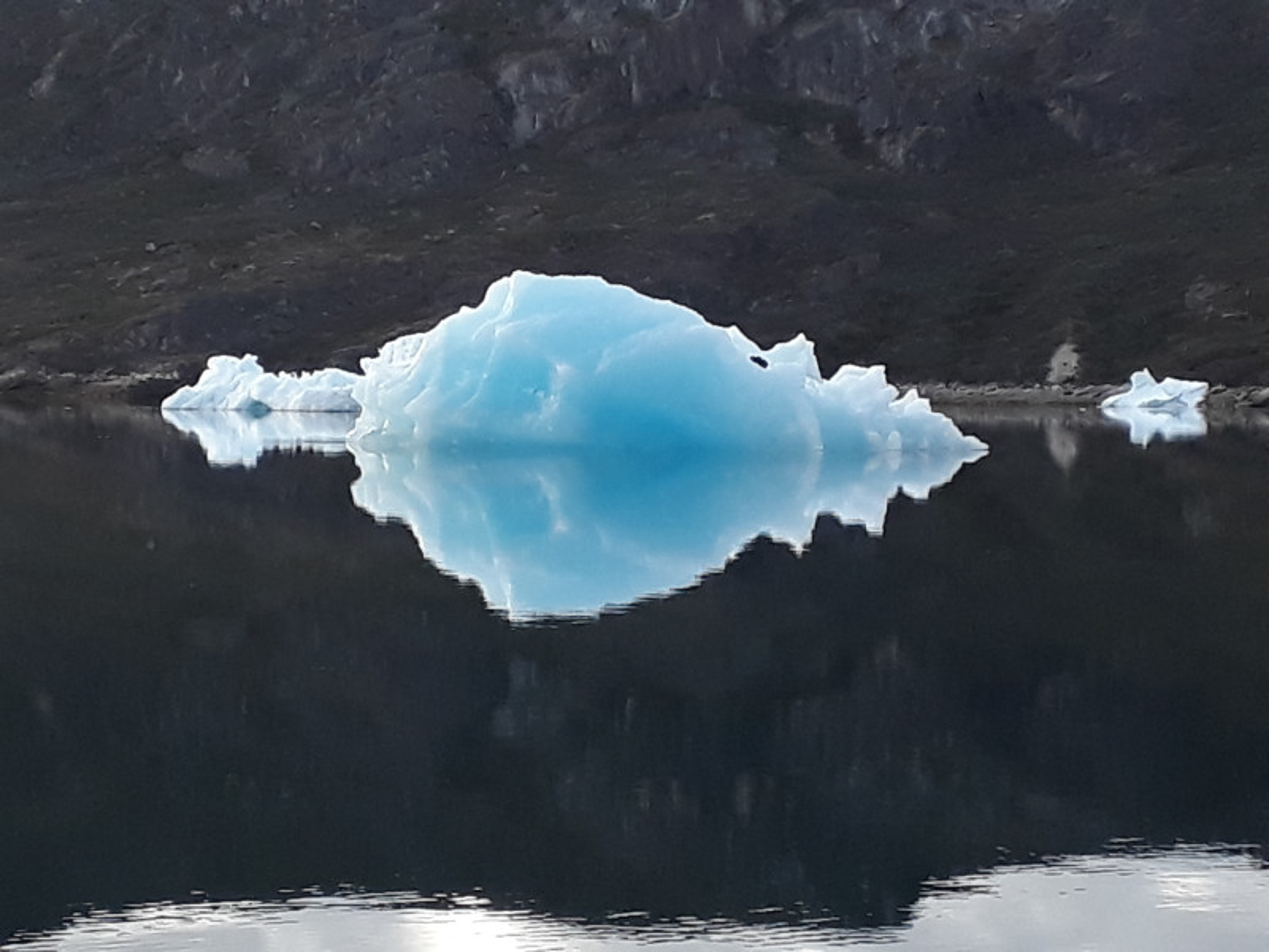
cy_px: 476
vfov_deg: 51.4
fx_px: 990
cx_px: 634
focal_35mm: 27
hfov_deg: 65.3
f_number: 1.9
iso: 125
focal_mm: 3.6
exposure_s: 1/33
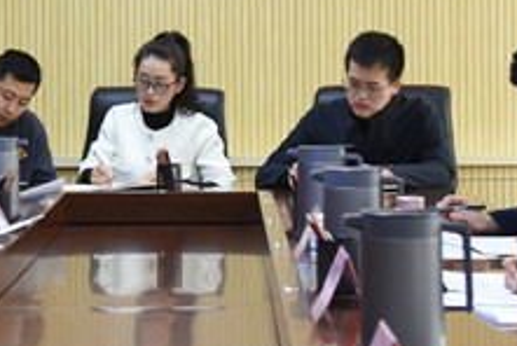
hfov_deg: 12.9
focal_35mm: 159
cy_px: 33
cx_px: 131
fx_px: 2286
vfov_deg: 8.6
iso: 1250
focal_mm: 44
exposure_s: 1/80
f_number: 4
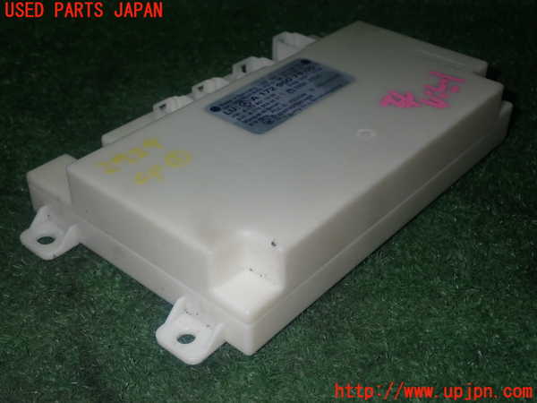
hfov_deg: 40.4
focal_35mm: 47
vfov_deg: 30.9
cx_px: 268
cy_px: 202
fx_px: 729
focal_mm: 8.4
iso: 250
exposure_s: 1/50
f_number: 9
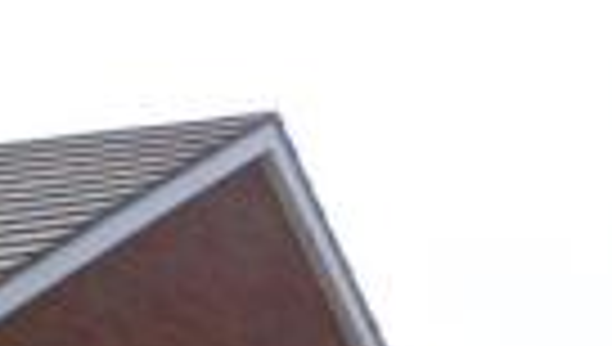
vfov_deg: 9.9
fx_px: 1820
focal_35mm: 112
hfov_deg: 16.0
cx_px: 1127
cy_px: 753
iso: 100
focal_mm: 4.3
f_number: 4
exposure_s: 1/500
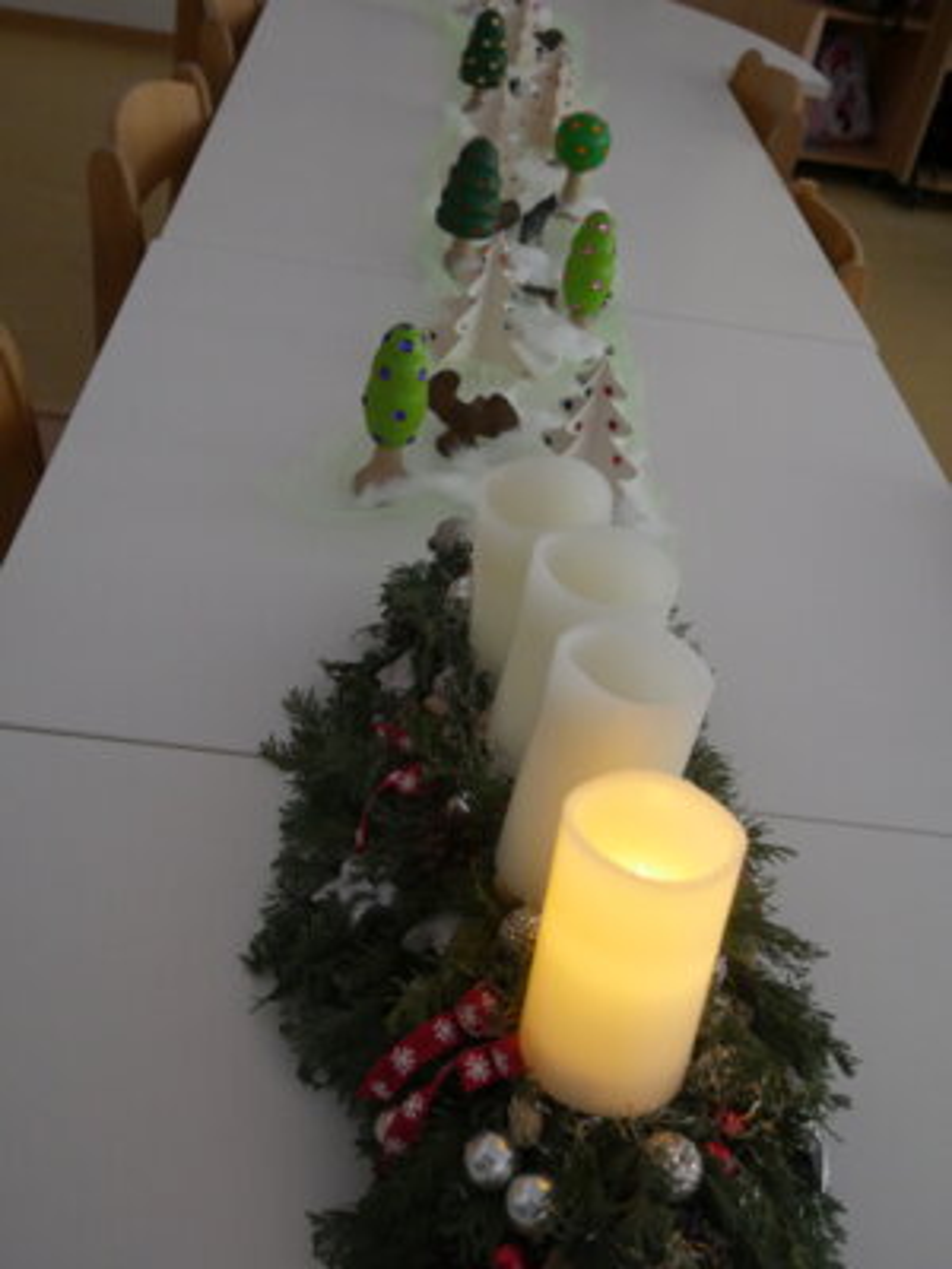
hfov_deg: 37.7
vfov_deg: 49.0
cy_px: 634
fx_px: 1393
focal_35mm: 38
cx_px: 476
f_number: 3.8
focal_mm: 19
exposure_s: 1/60
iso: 3200
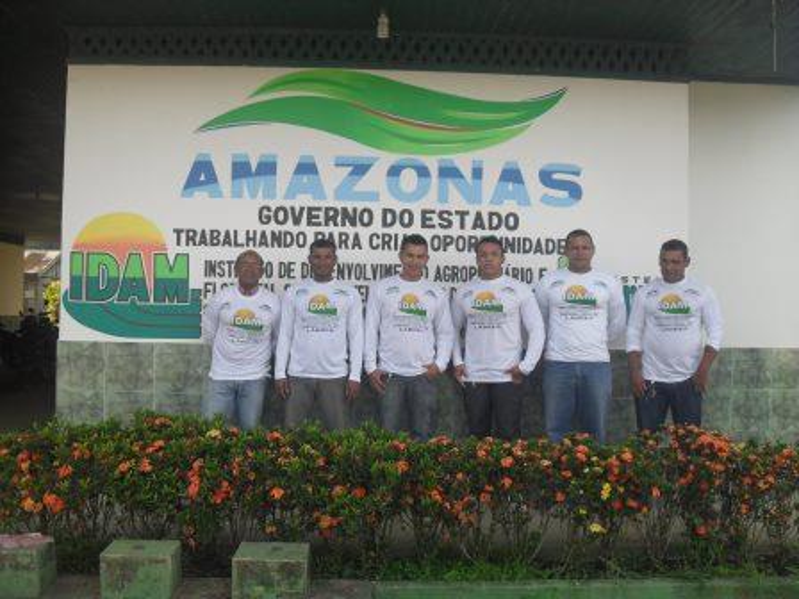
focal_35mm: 35
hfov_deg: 52.6
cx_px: 400
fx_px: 808
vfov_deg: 40.7
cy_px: 300
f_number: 2.8
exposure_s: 1/350
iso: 100
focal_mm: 6.2
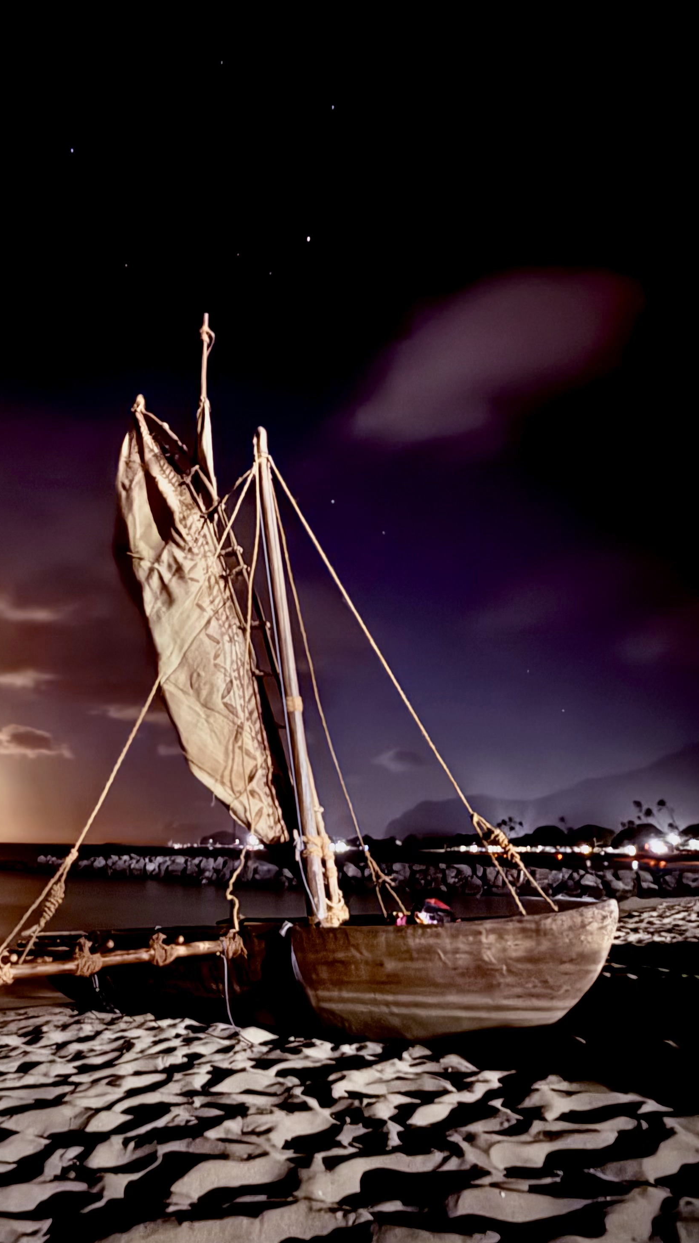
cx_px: 181
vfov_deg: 83.8
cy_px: 628
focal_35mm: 21
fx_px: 692
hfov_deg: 51.5
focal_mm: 2.22
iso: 2000
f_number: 2.2
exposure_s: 1/2
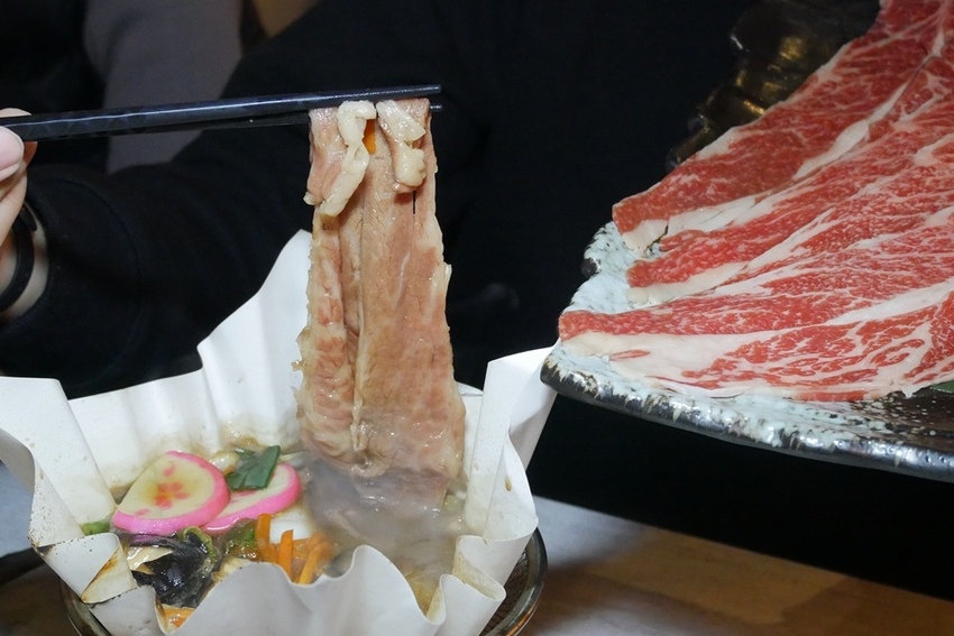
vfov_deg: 29.9
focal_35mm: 45
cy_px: 318
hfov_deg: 43.6
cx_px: 477
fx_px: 1193
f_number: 4.8
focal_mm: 22
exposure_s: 1/80
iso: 3200
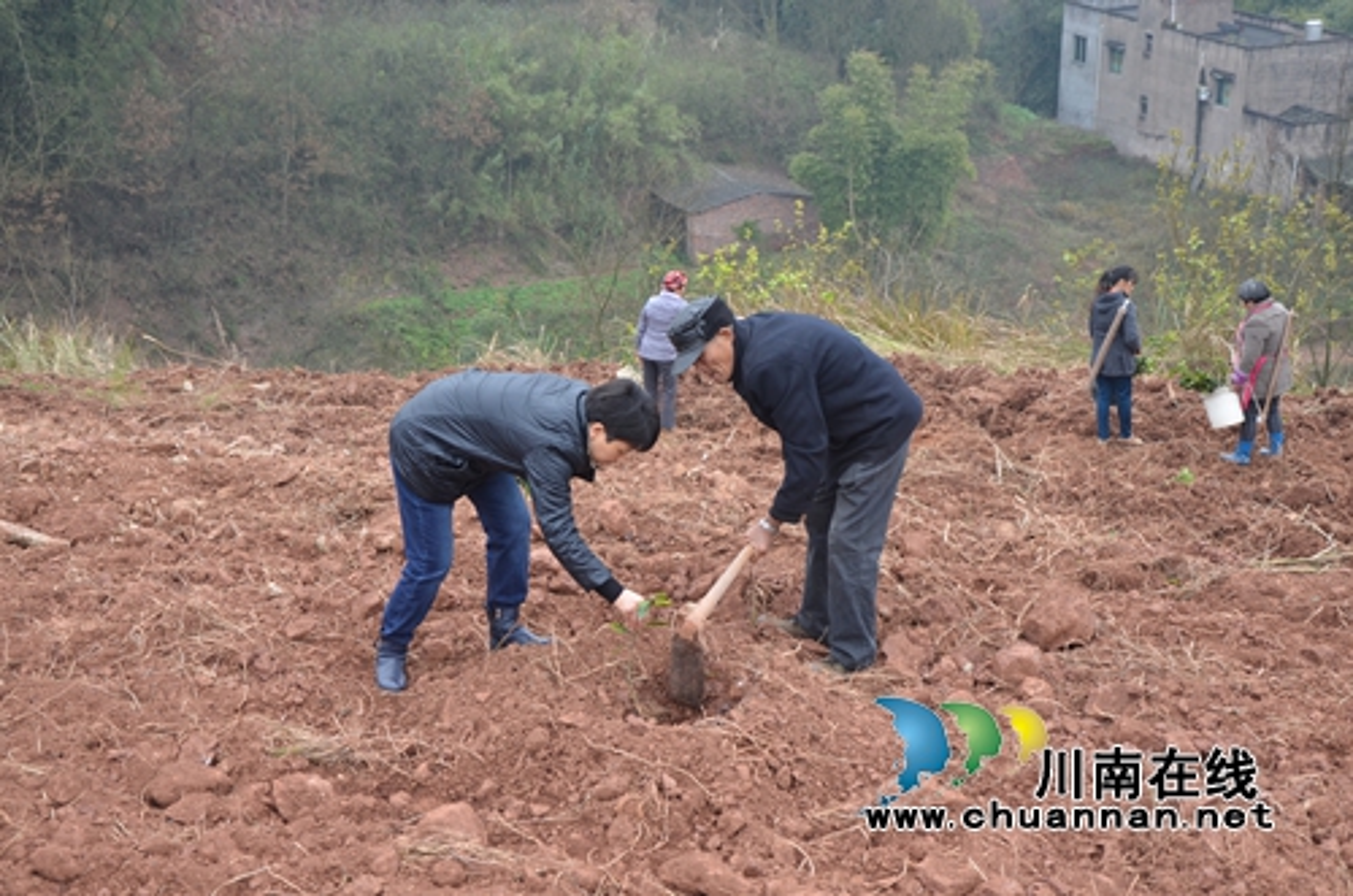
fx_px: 2250
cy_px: 448
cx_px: 676
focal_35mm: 60
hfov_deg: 33.5
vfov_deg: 22.5
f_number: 5.6
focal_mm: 40
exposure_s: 1/125
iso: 400
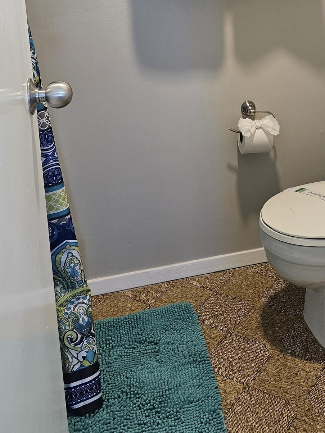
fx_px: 551
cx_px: 258
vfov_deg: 40.0
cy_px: 50
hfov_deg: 32.0
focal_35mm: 44
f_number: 1.7
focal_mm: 6.3
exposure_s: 1/120
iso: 200
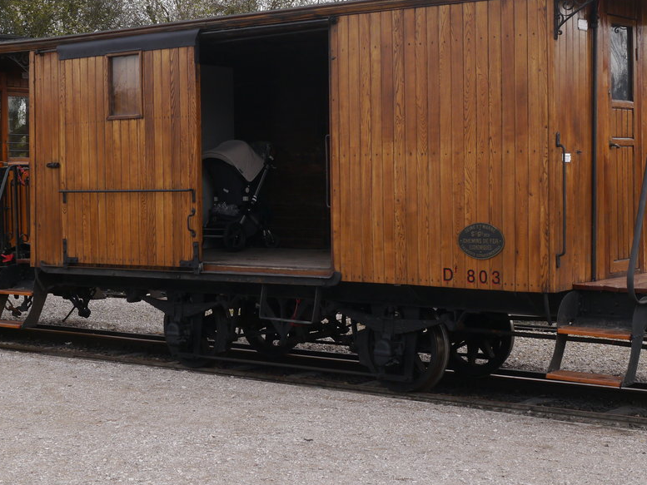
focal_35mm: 71
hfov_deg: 27.4
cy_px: 209
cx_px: 341
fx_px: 1327
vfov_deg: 20.7
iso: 160
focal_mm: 23
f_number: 4.5
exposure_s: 1/250
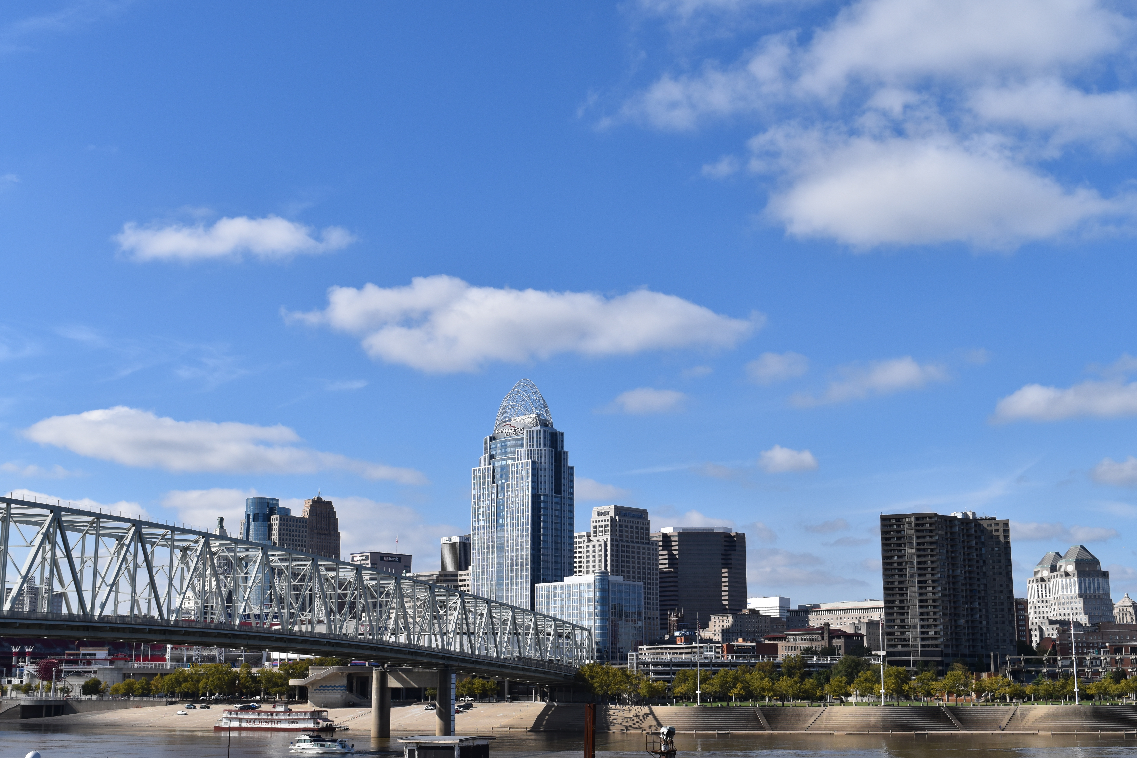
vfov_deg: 29.2
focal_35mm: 46
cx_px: 570
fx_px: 1453
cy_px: 379
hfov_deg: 42.7
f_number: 11
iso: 200
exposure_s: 1/500
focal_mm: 30
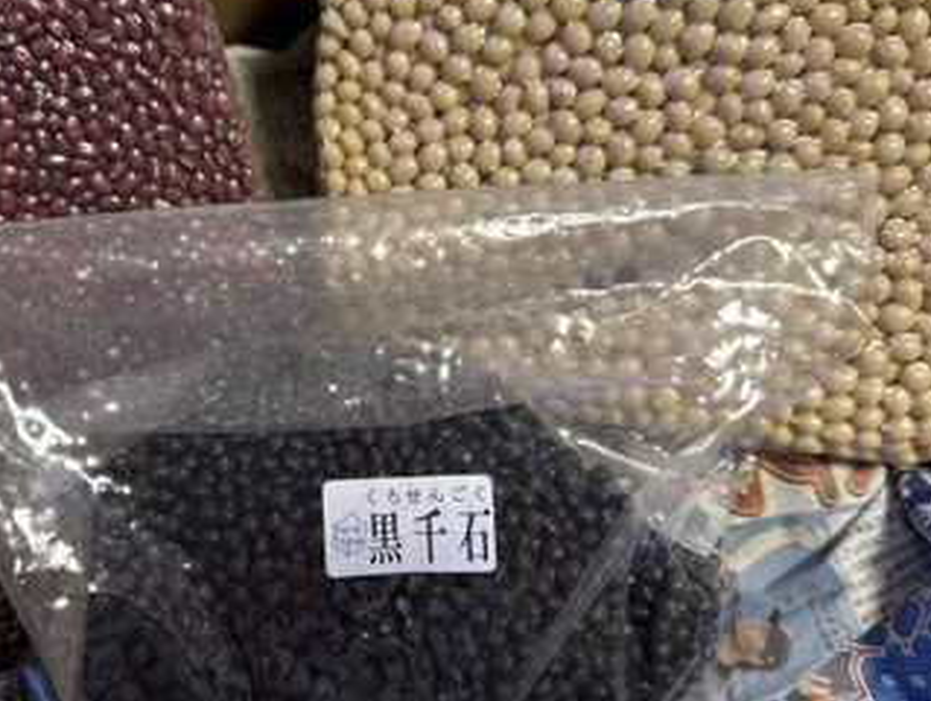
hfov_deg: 50.7
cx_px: 343
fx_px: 969
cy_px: 295
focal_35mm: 36
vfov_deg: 39.6
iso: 320
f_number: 1.78
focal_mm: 6.76
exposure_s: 1/60
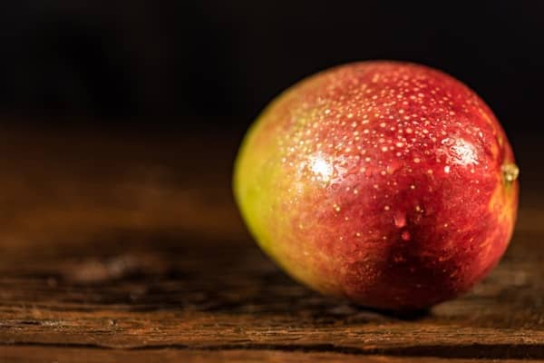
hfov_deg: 22.6
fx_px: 1360
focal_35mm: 90
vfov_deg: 15.2
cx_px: 272
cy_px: 182
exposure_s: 1/800
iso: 200
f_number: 3.5
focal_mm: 90
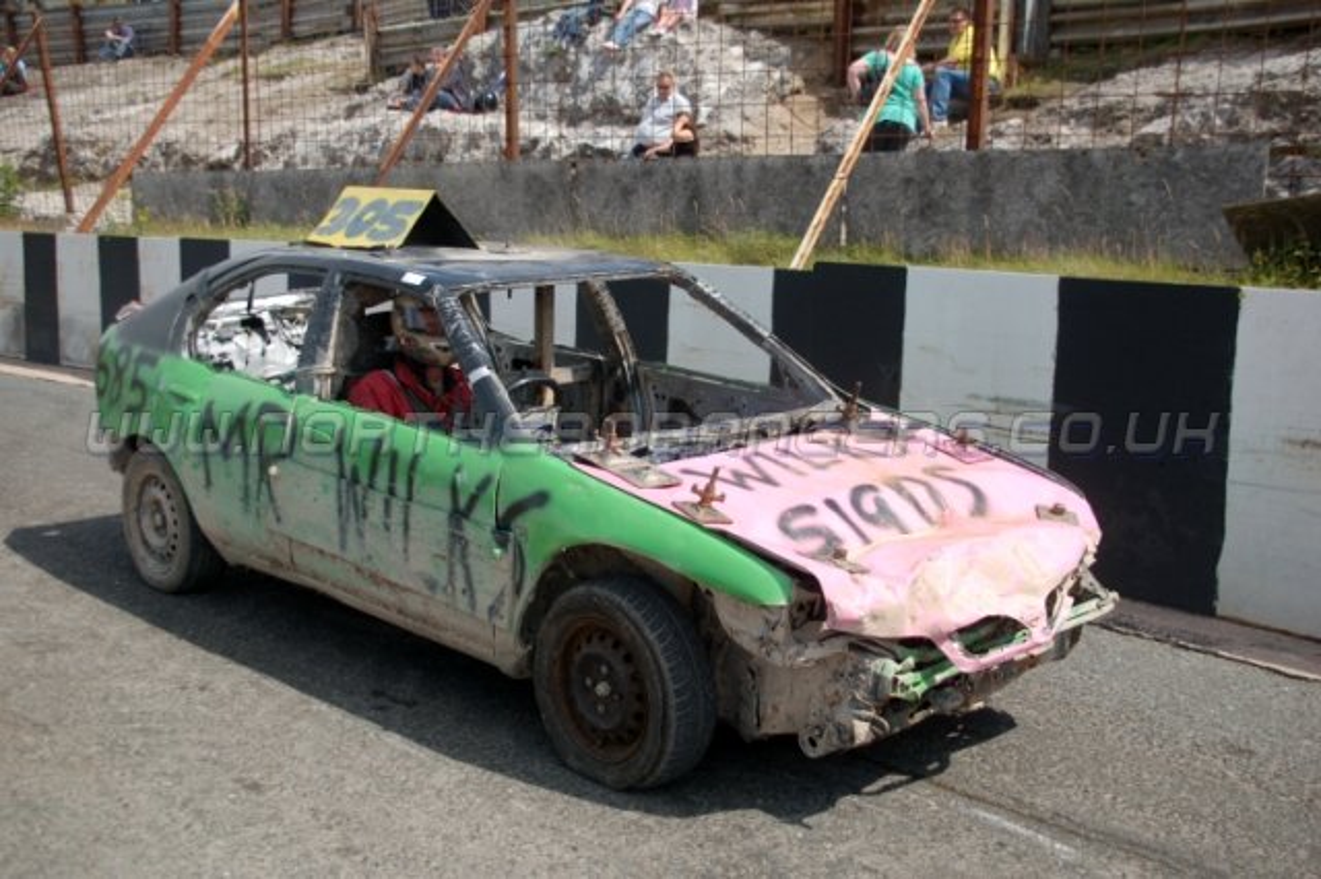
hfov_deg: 49.6
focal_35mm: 39
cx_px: 660
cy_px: 440
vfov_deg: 34.2
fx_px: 1430
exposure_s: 1/1250
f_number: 4.2
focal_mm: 26
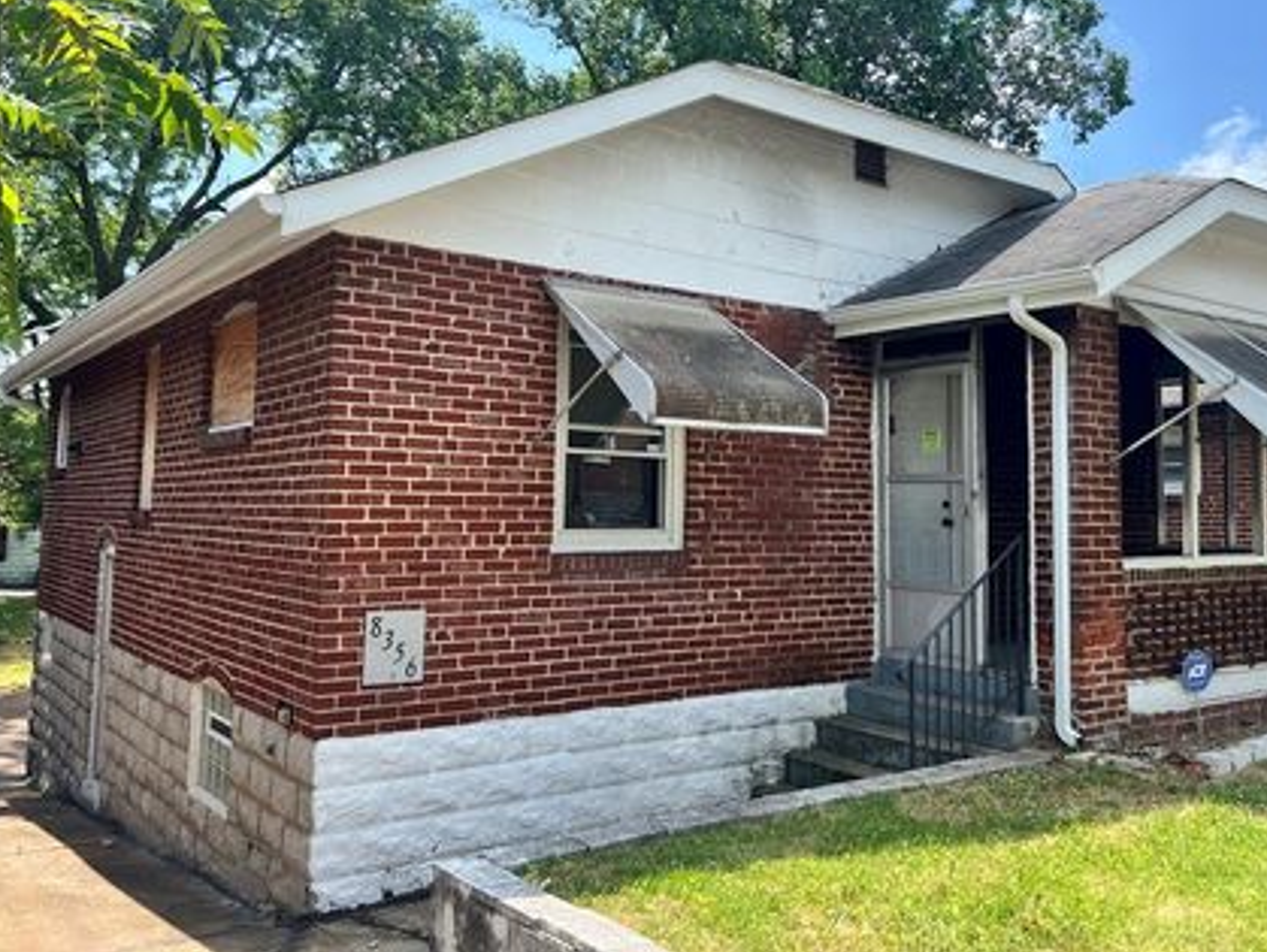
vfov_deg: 45.4
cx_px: 699
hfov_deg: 58.2
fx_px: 1136
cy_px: 410
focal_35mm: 31
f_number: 1.5
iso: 50
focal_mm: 5.7
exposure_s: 1/1808
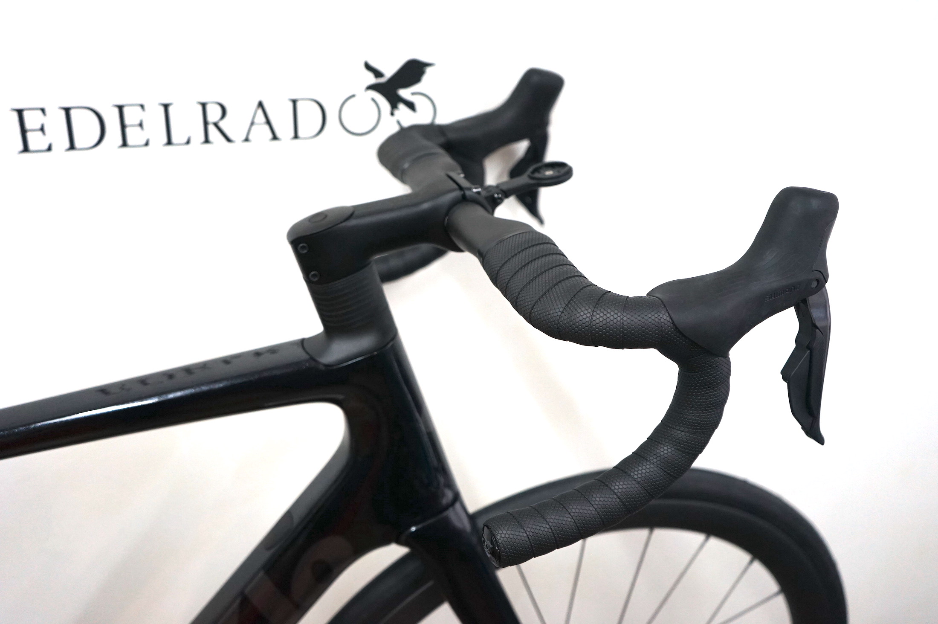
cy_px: 312
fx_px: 911
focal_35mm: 35
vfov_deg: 37.8
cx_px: 469
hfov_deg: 54.5
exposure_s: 1/160
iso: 1600
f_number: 4
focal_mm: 35
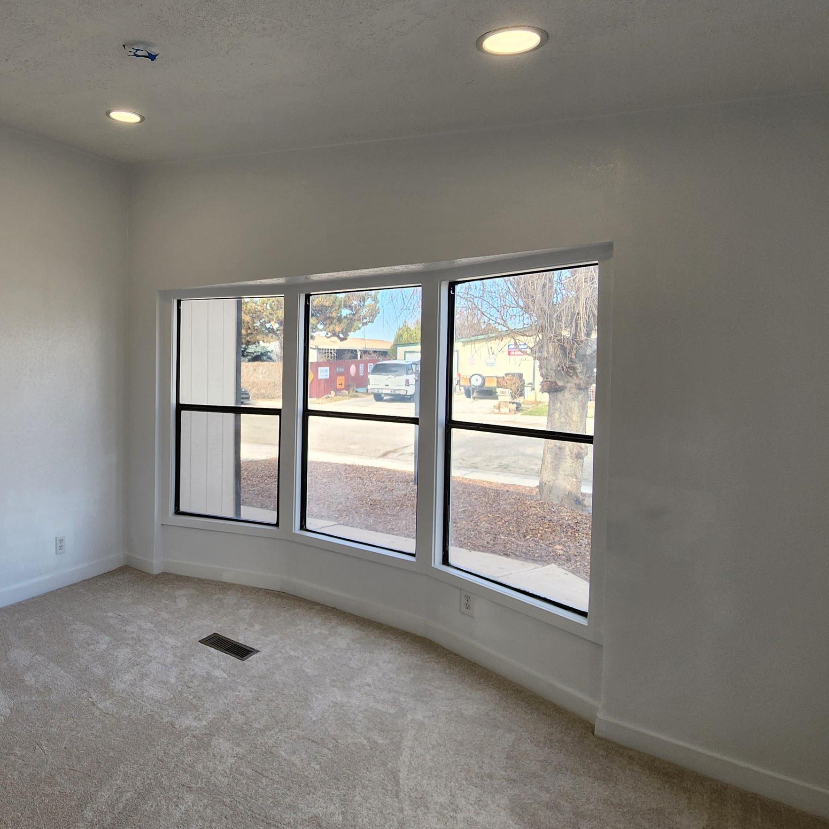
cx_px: 183
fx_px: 542
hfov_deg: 68.7
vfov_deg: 74.7
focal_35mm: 20
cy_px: 384
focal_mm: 2.2
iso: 50
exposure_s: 1/120
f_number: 2.2
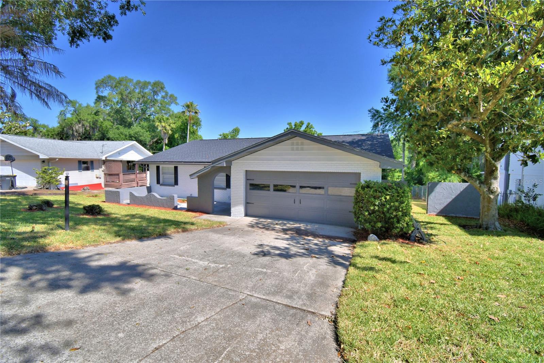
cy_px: 182
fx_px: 227
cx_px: 272
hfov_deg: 100.4
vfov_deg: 77.3
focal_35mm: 15
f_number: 4.5
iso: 100
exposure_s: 1/1250
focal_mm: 10
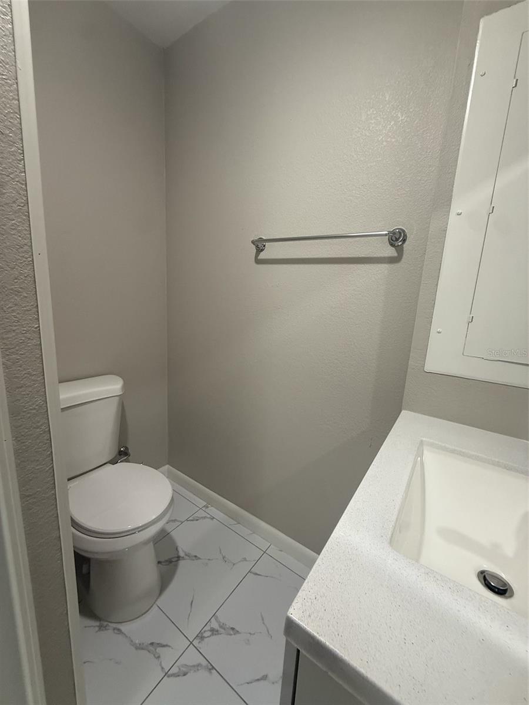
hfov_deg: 85.7
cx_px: 264
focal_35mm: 14
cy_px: 352
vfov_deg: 102.1
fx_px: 285
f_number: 2.2
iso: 200
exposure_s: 1/60
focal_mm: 2.22
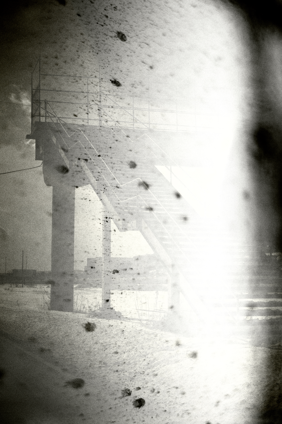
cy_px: 212
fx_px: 623
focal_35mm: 53
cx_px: 141
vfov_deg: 37.5
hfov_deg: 25.5
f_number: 8
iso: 125
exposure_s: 1/8000
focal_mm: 35
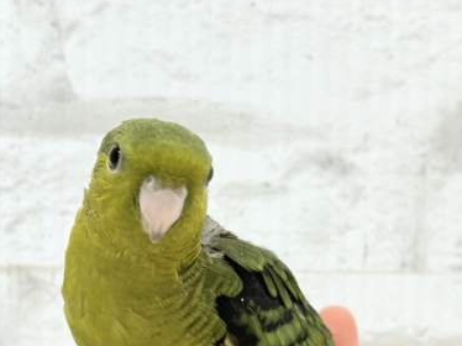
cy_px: 248
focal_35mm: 89
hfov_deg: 22.0
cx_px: 290
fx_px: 1187
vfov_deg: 16.5
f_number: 1.6
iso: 64
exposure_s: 1/100
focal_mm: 5.96
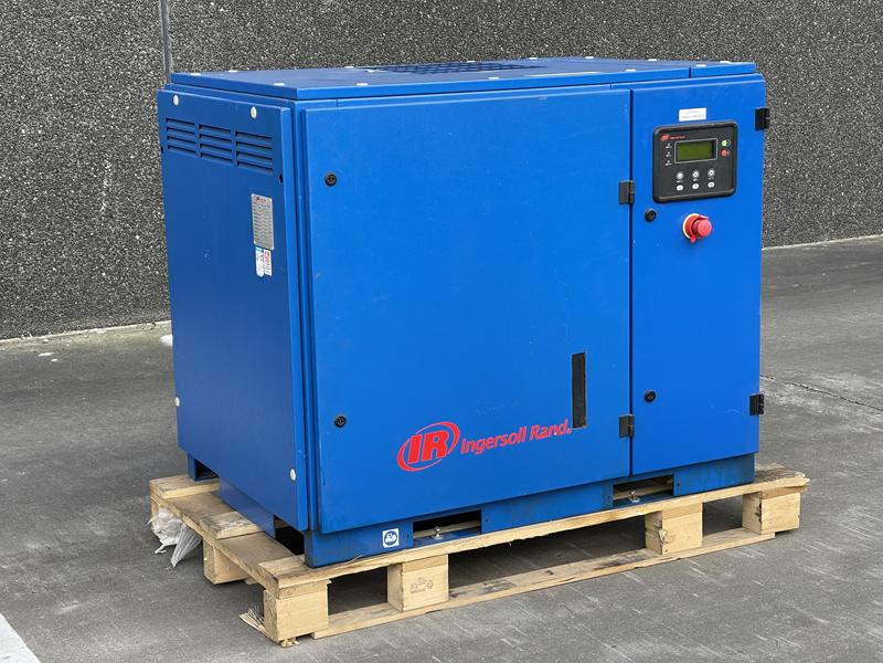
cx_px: 442
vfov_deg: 22.9
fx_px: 1633
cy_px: 332
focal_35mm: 64
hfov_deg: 30.3
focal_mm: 7.5
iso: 20
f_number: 2.2
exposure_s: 1/117
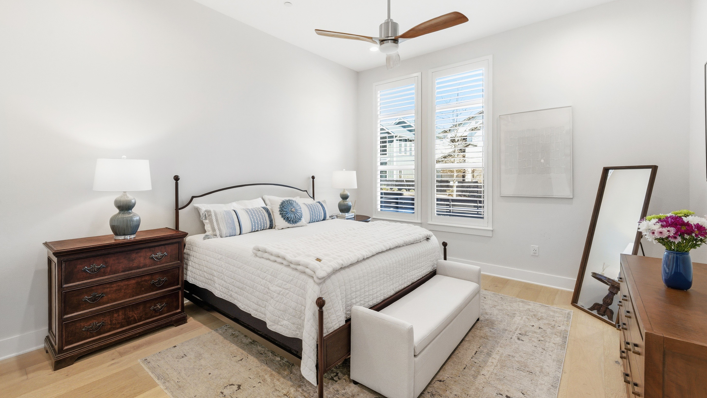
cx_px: 350
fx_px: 300
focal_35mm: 16
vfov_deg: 66.9
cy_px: 180
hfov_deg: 99.4
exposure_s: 1/160
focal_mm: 14
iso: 400
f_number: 10
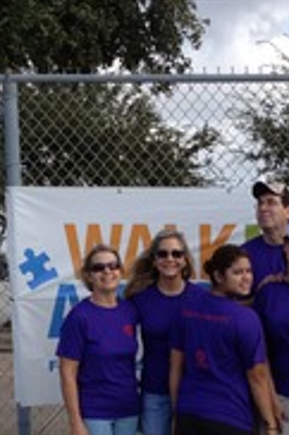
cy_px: 380
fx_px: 1086
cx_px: 251
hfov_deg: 15.0
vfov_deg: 22.2
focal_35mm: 90
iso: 50
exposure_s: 1/1062
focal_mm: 4.28
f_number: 2.4
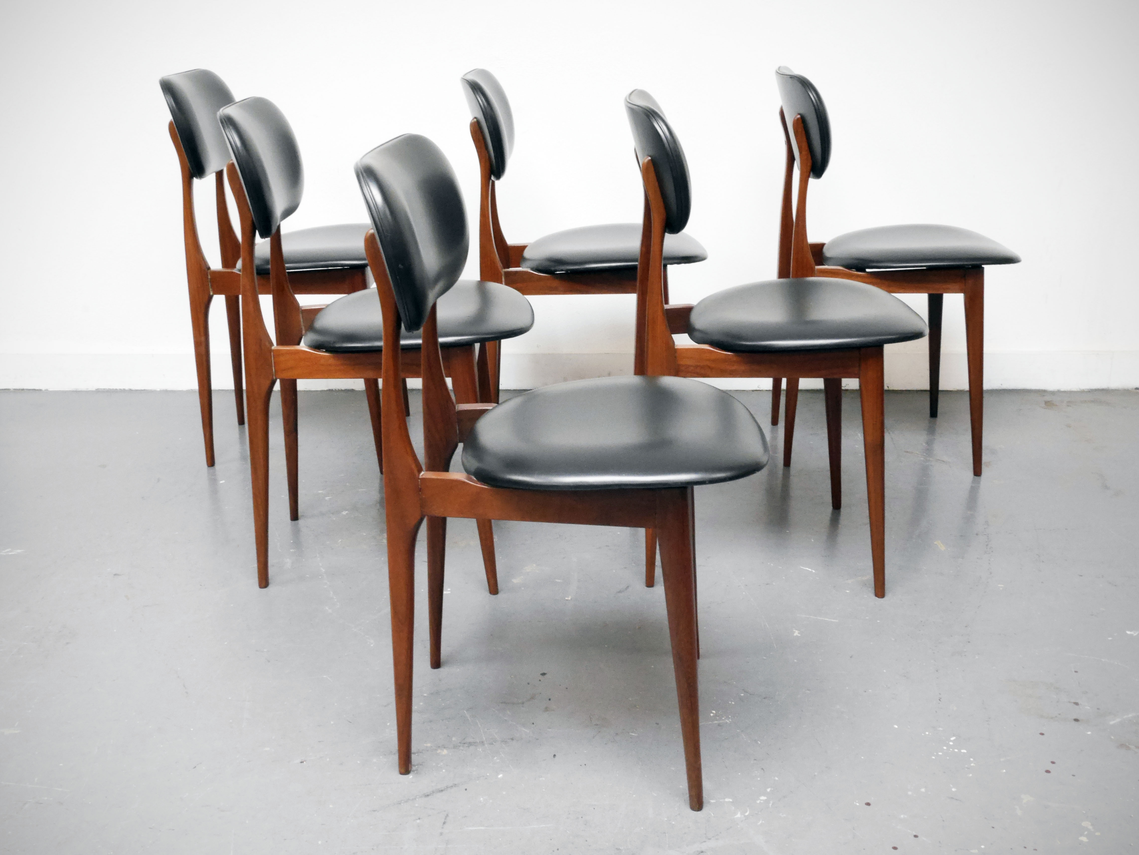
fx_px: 1317
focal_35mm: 40
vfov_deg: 36.0
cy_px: 428
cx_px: 570
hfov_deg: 46.8
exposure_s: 1/5
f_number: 14
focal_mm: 20
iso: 3200
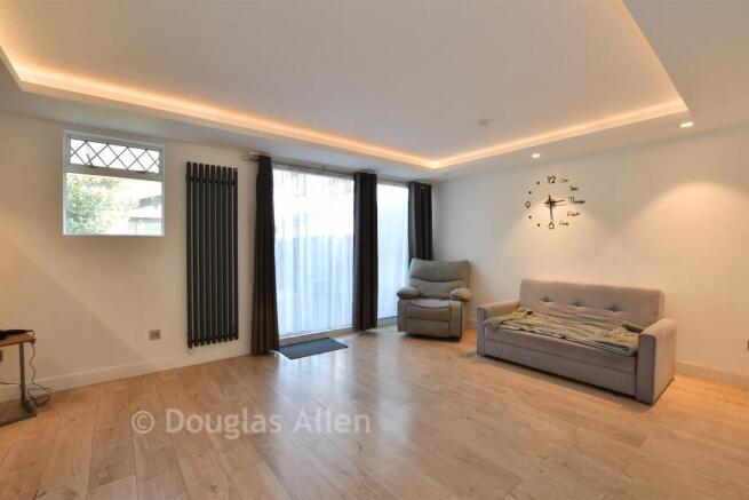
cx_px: 374
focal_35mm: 15
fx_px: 312
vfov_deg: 77.4
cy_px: 250
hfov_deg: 100.4
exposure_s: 1/3
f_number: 8
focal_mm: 10
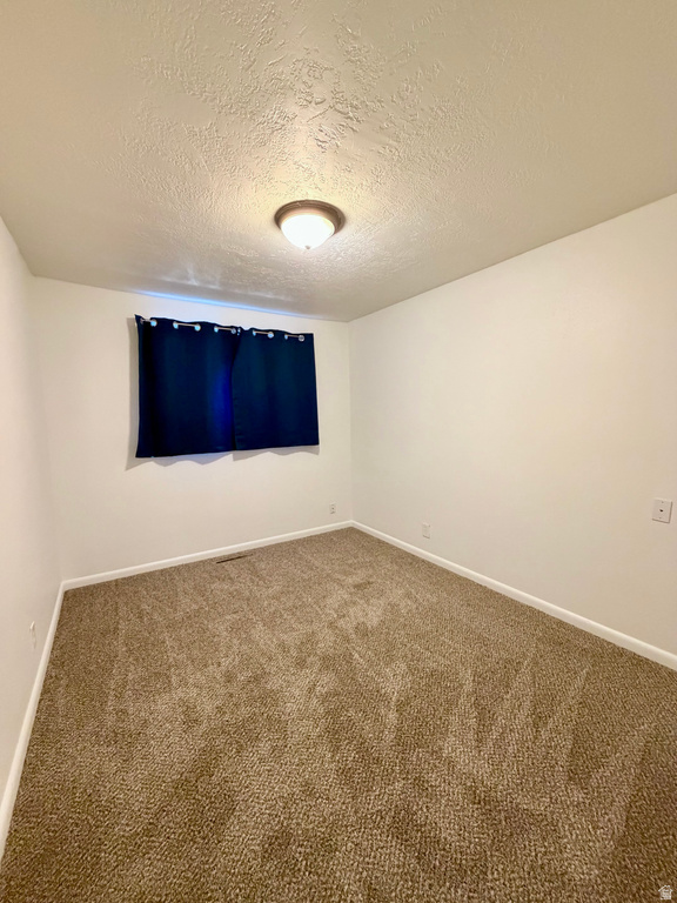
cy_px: 452
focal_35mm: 14
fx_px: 365
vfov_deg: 102.1
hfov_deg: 85.7
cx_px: 338
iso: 640
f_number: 2.2
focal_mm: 2.22
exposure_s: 1/60
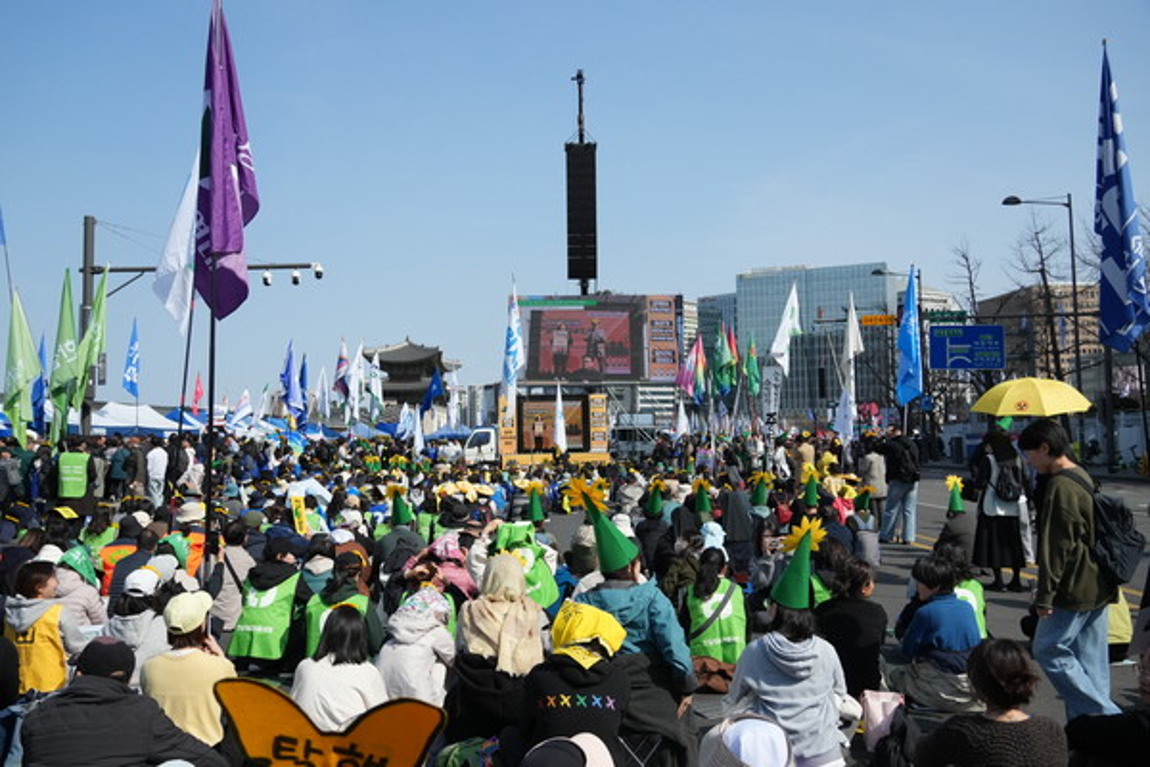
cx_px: 575
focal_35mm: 30
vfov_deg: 43.6
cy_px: 384
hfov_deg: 61.9
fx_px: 958
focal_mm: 20
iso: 800
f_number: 4
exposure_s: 1/8000
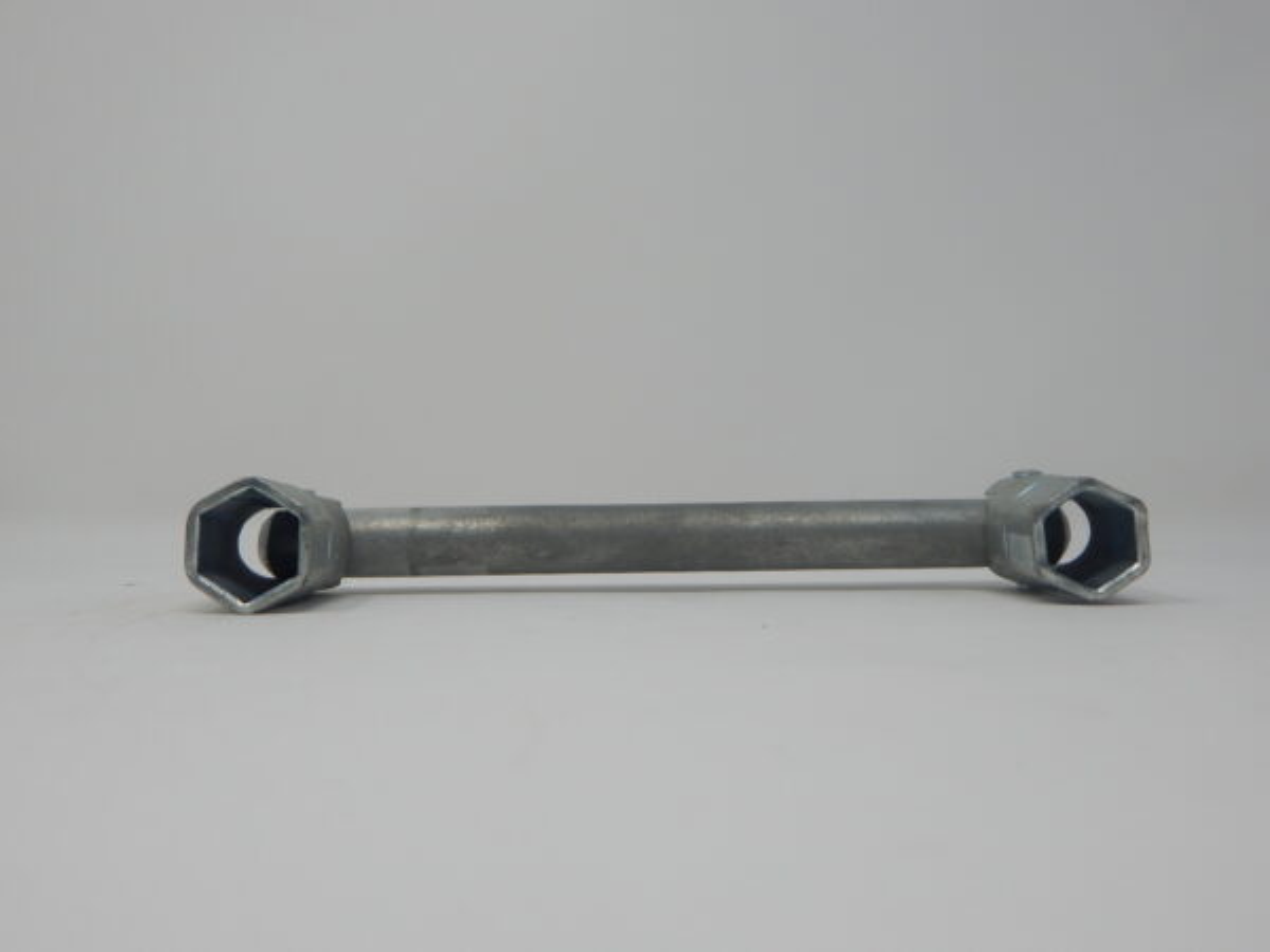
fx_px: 1137
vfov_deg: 45.4
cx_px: 635
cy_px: 476
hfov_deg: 58.4
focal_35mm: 31
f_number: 3.2
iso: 125
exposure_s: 1/160
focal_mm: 5.6
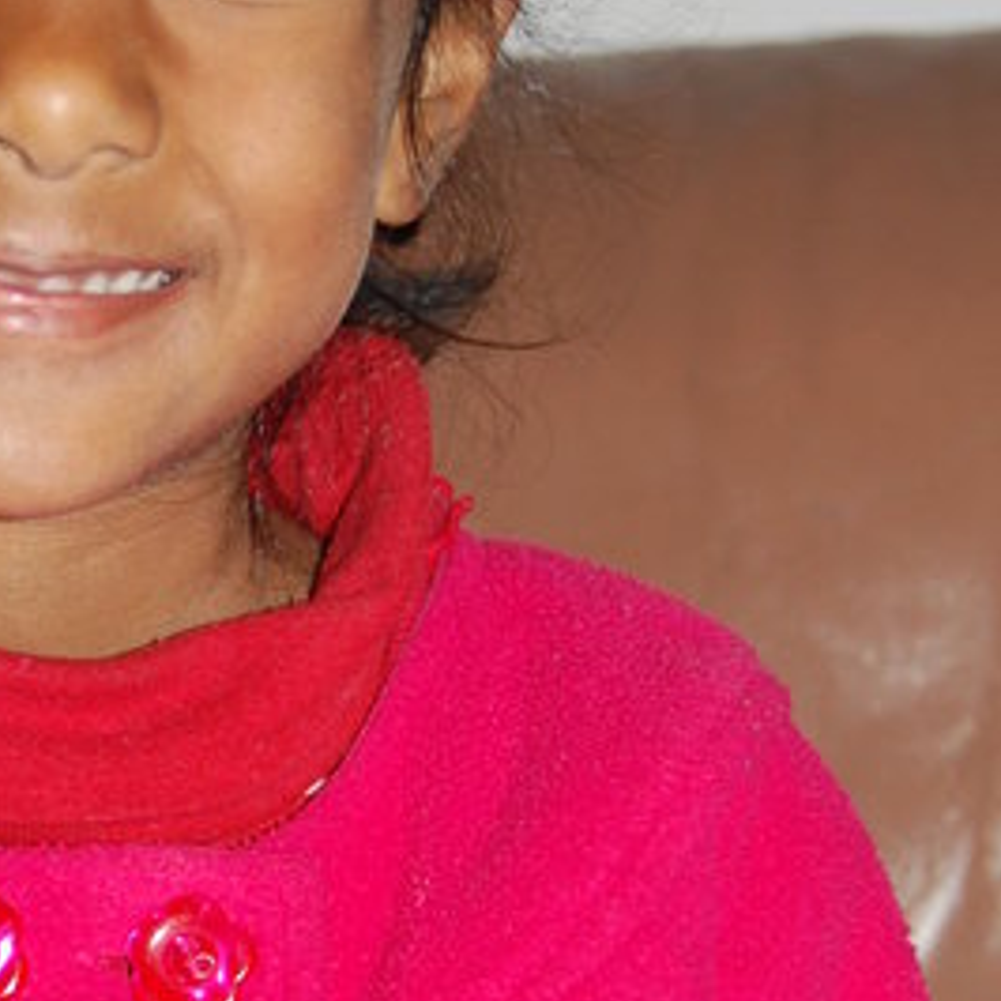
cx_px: -126
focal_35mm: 196
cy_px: 881
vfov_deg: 8.9
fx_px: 6412
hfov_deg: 8.8
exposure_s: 1/60
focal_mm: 40
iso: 400
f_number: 5
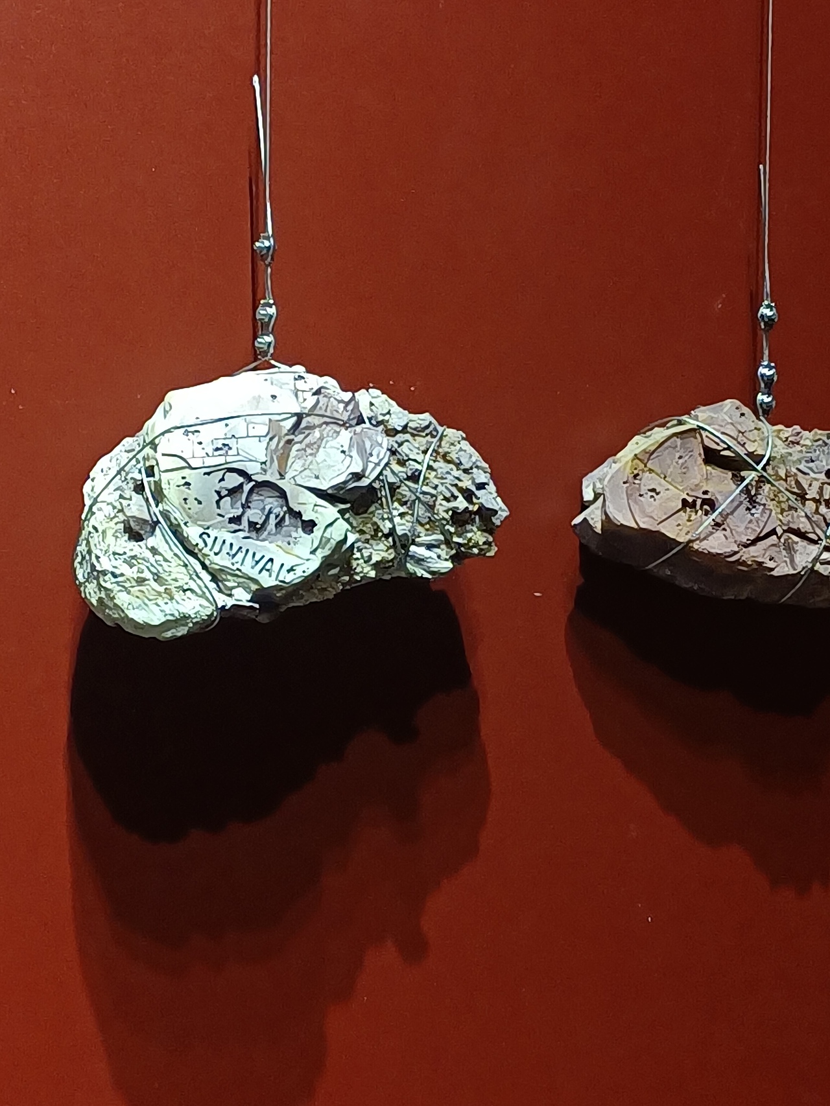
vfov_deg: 22.5
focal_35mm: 87
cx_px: 415
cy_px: 553
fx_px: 2782
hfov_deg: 17.0
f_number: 1.8
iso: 455
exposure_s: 1/33.3
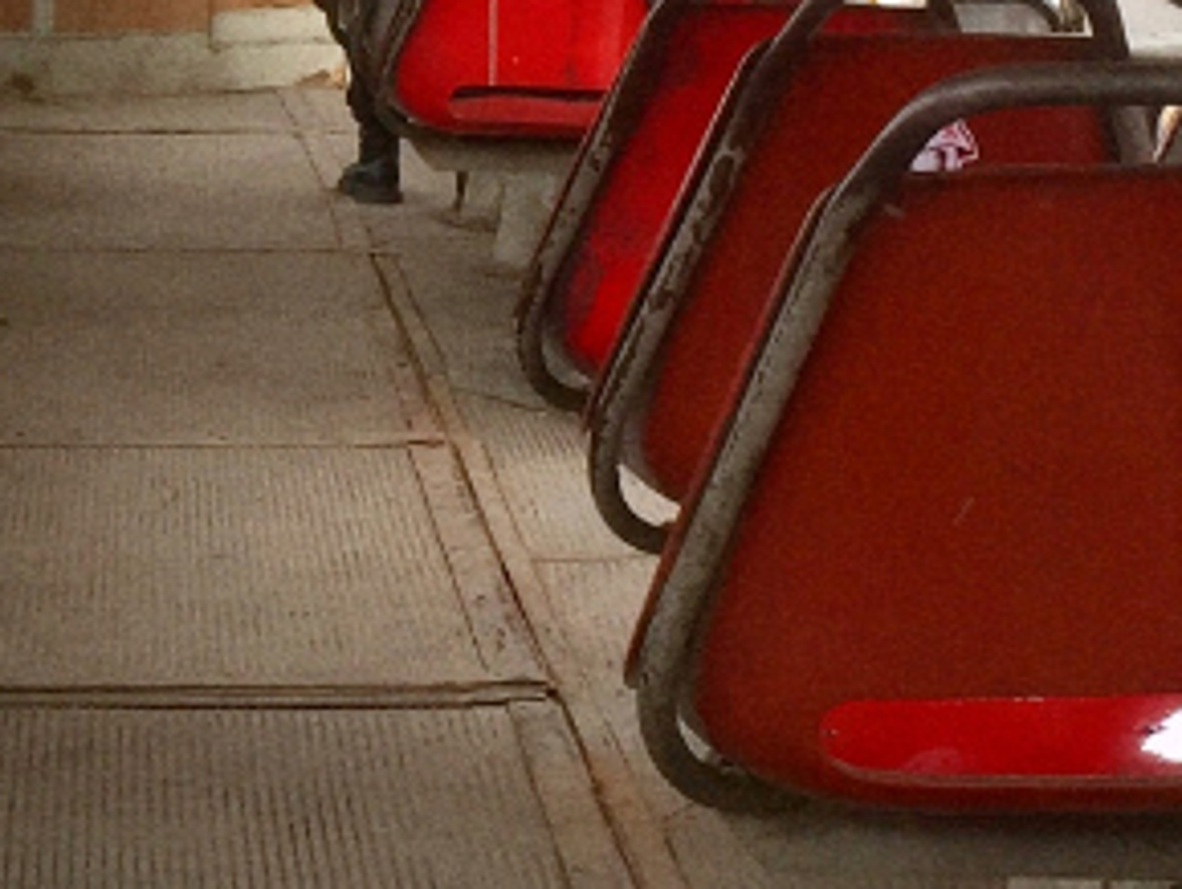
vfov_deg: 11.4
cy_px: 239
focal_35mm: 130
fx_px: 4443
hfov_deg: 14.8
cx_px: -114
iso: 40
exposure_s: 1/50
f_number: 2.2
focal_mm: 4.15
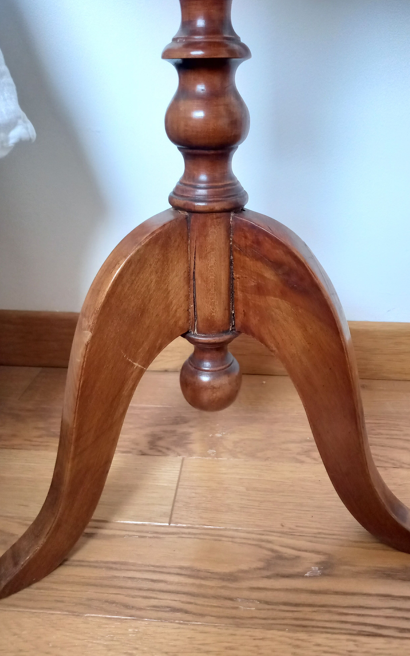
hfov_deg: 46.0
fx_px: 483
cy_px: 324
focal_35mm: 27
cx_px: 222
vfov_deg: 68.4
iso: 640
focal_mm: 4.6
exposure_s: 1/19
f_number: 2
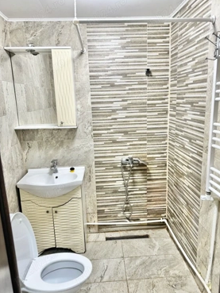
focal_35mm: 26
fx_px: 220
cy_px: 150
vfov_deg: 67.3
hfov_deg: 53.1
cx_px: 117
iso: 250
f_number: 1.78
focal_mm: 6.76
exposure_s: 1/50
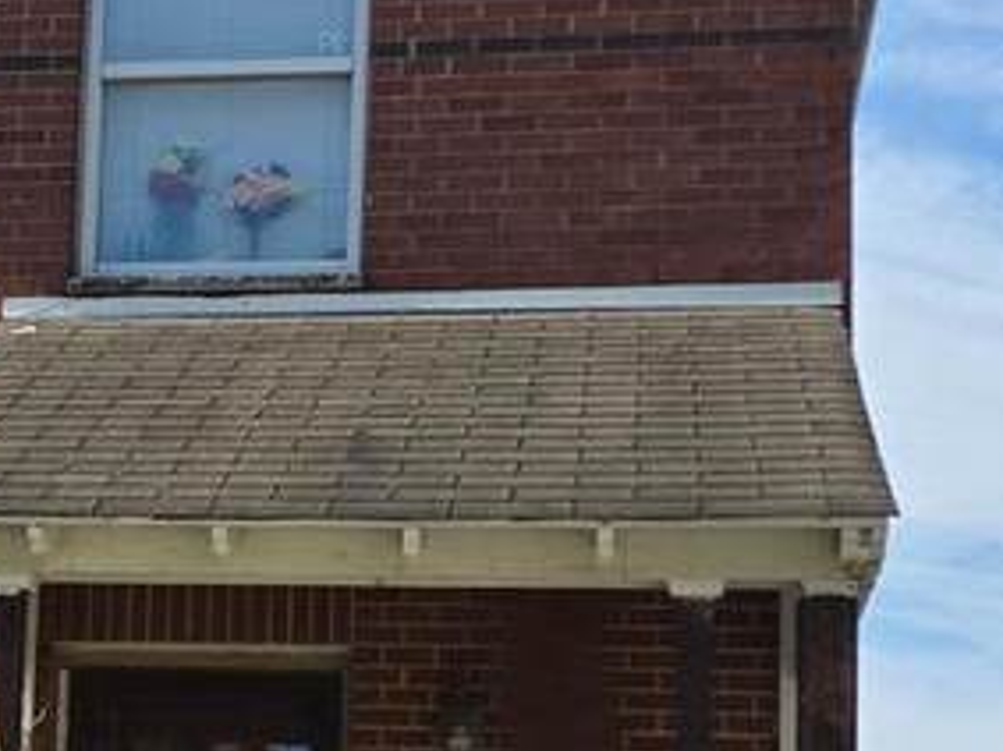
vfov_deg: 14.2
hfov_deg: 18.4
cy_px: 556
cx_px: 7
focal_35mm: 104
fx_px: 3012
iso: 80
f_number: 1.7
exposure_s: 1/4539
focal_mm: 6.3
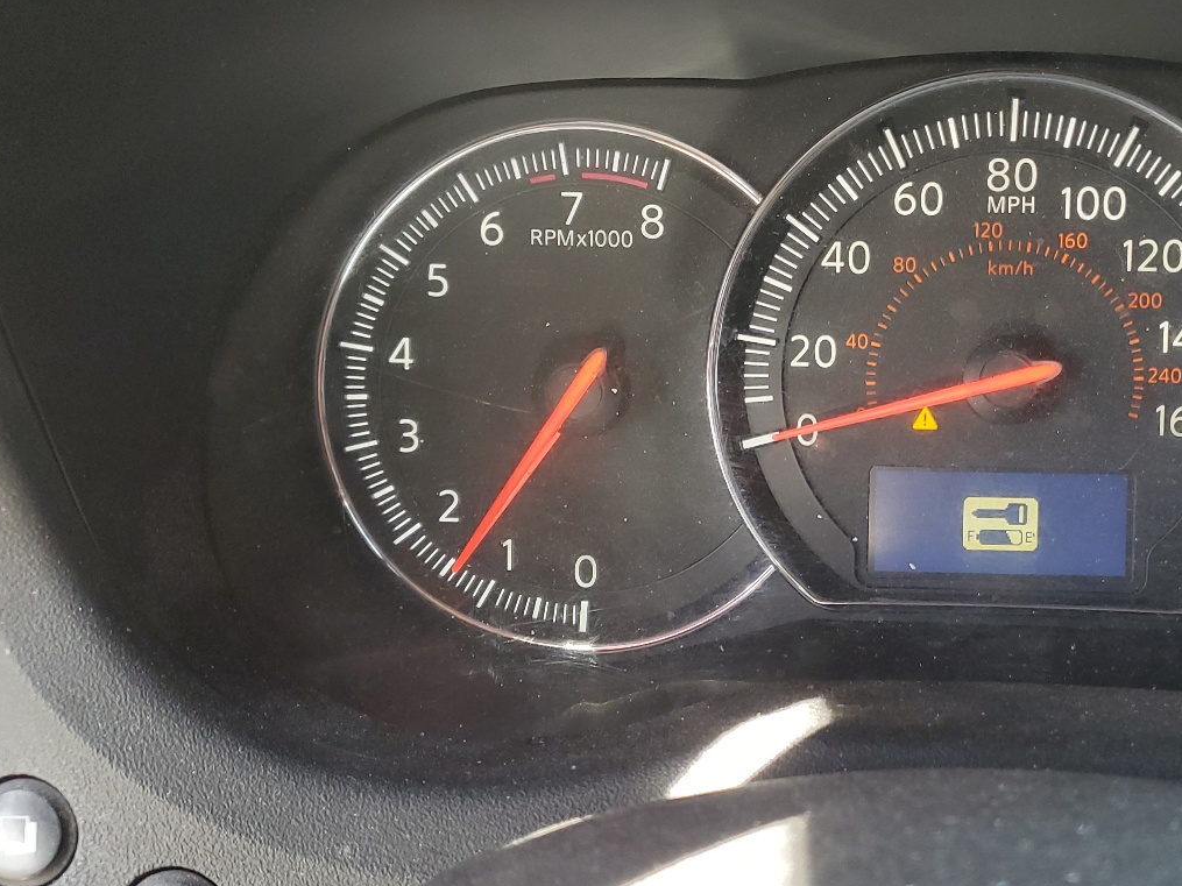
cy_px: 469
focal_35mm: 41
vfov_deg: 35.1
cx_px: 830
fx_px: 1400
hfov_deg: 44.8
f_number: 1.5
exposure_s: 1/120
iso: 63
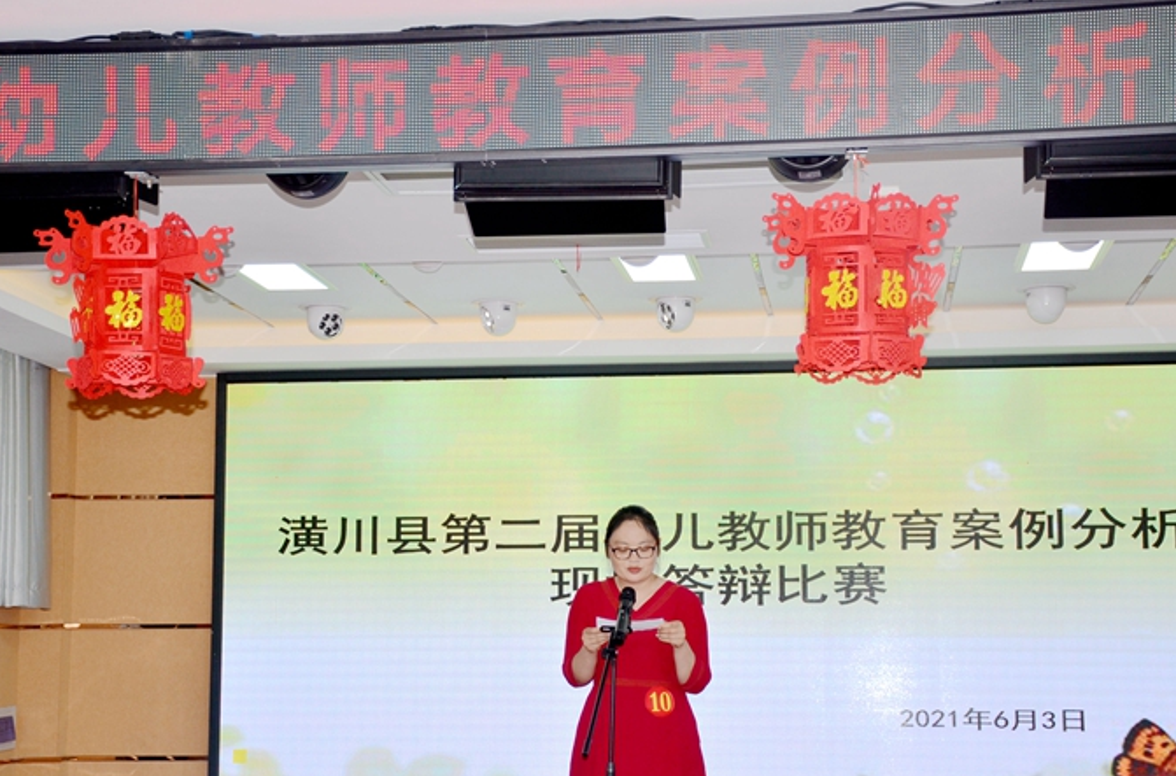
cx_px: 584
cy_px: 425
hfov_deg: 29.7
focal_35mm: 68
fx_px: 2215
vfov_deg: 19.9
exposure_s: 1/200
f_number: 4.2
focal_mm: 38
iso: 200
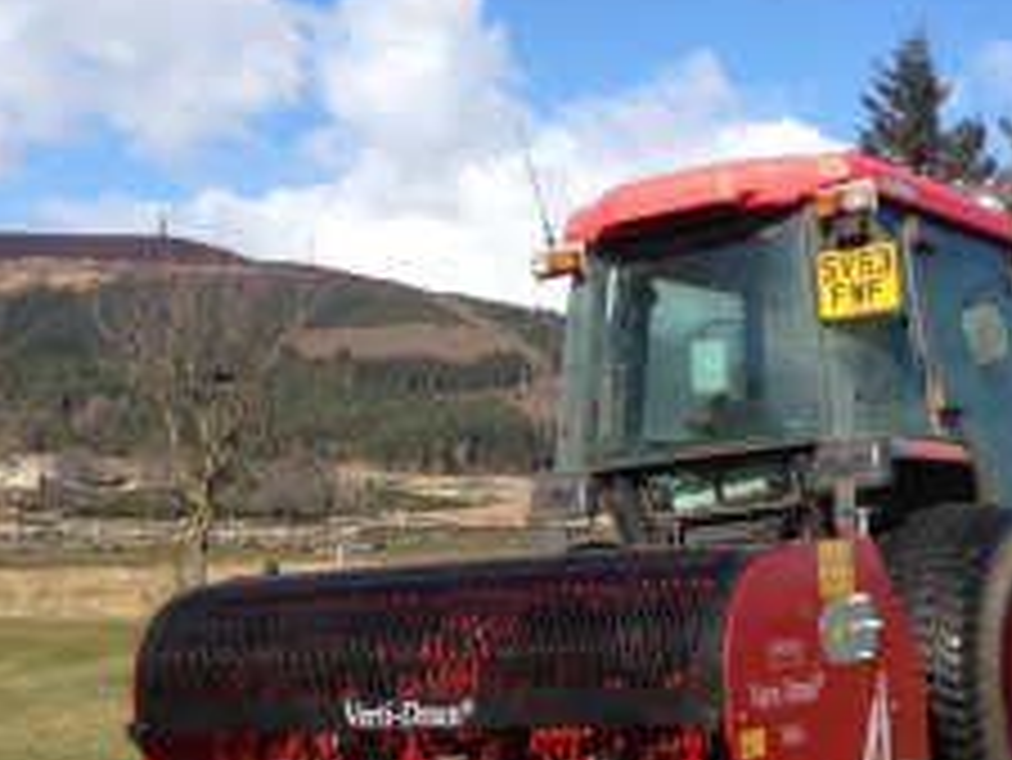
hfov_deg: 29.3
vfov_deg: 22.0
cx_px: 607
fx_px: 1931
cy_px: 585
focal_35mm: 66
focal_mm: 4.13
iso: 50
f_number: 2.4
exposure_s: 1/1466
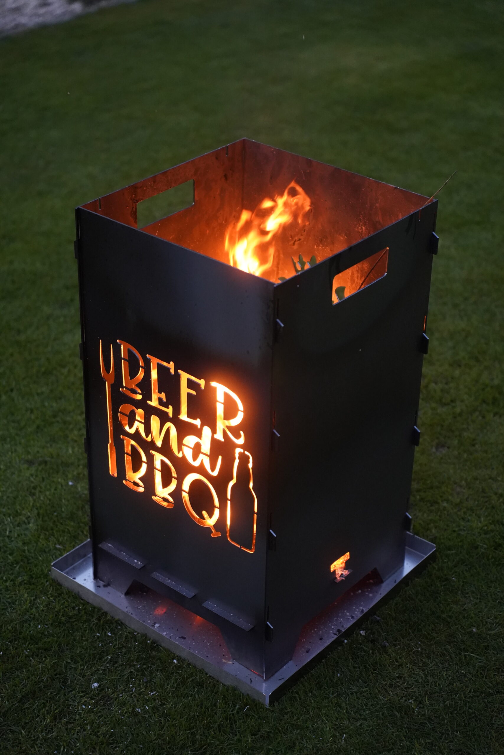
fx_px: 1386
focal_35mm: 66
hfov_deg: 20.6
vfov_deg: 30.5
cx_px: 252
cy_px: 378
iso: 6400
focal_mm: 66
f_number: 2.8
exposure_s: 1/250
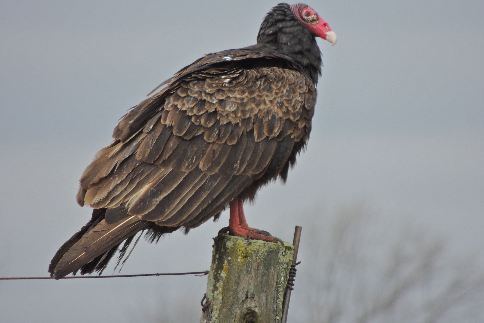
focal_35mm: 1041
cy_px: 145
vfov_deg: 1.3
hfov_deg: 2.0
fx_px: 13994
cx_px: 242
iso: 220
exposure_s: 1/500
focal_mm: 180
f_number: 5.9
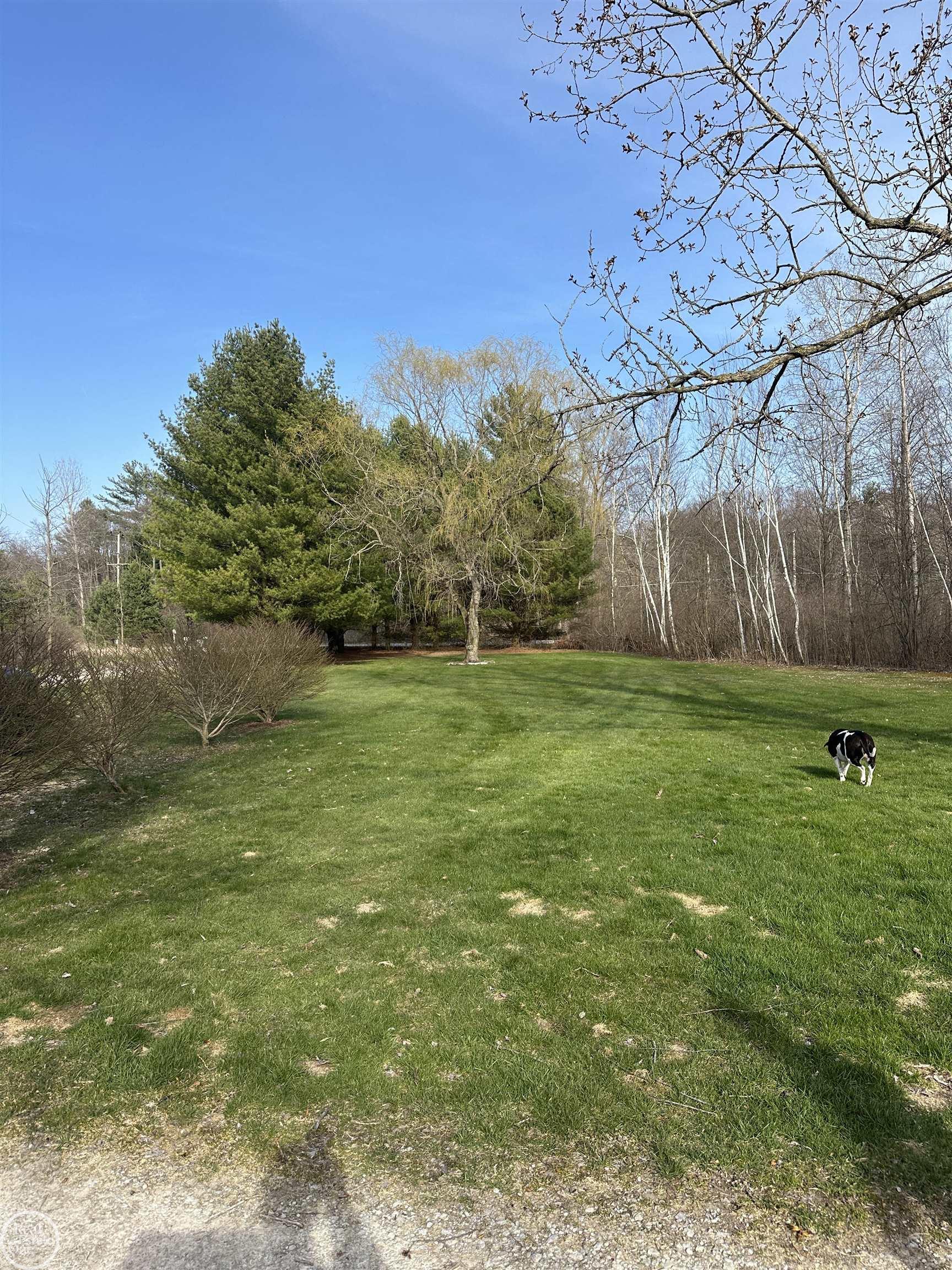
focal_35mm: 24
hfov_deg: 56.8
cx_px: 476
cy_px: 635
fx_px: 880
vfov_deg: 71.6
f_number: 1.78
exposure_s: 1/2591
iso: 80
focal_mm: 6.86
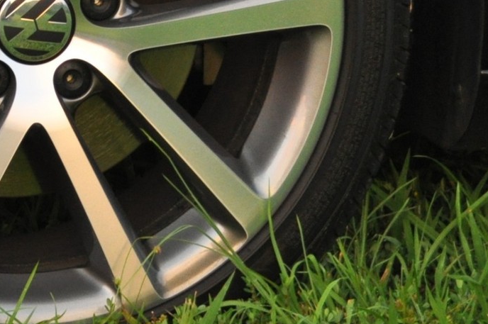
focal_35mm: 191
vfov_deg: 7.1
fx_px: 2584
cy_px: -160
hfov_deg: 10.4
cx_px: -262
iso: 800
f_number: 5
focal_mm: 35
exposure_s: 1/40
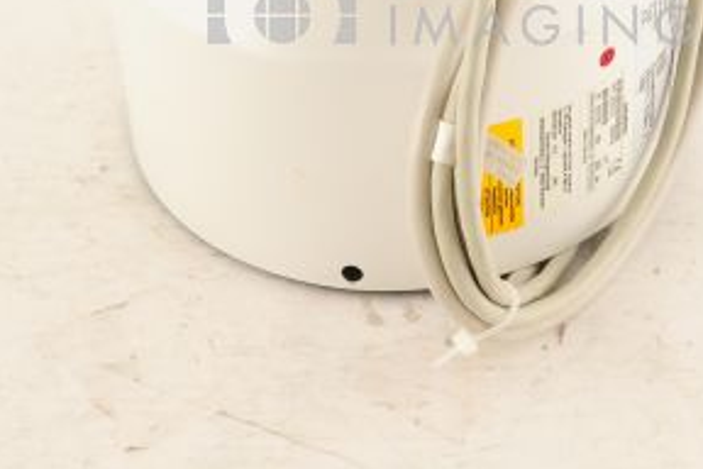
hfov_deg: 19.6
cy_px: -13
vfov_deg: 13.0
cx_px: 452
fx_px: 2031
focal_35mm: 104
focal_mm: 50
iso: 1600
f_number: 13
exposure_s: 1/125
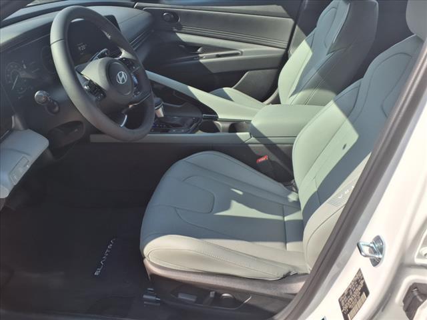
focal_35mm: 27
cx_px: 214
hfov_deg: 65.3
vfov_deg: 51.4
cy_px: 160
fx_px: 333
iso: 40
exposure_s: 1/769
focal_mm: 3.58
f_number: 1.9
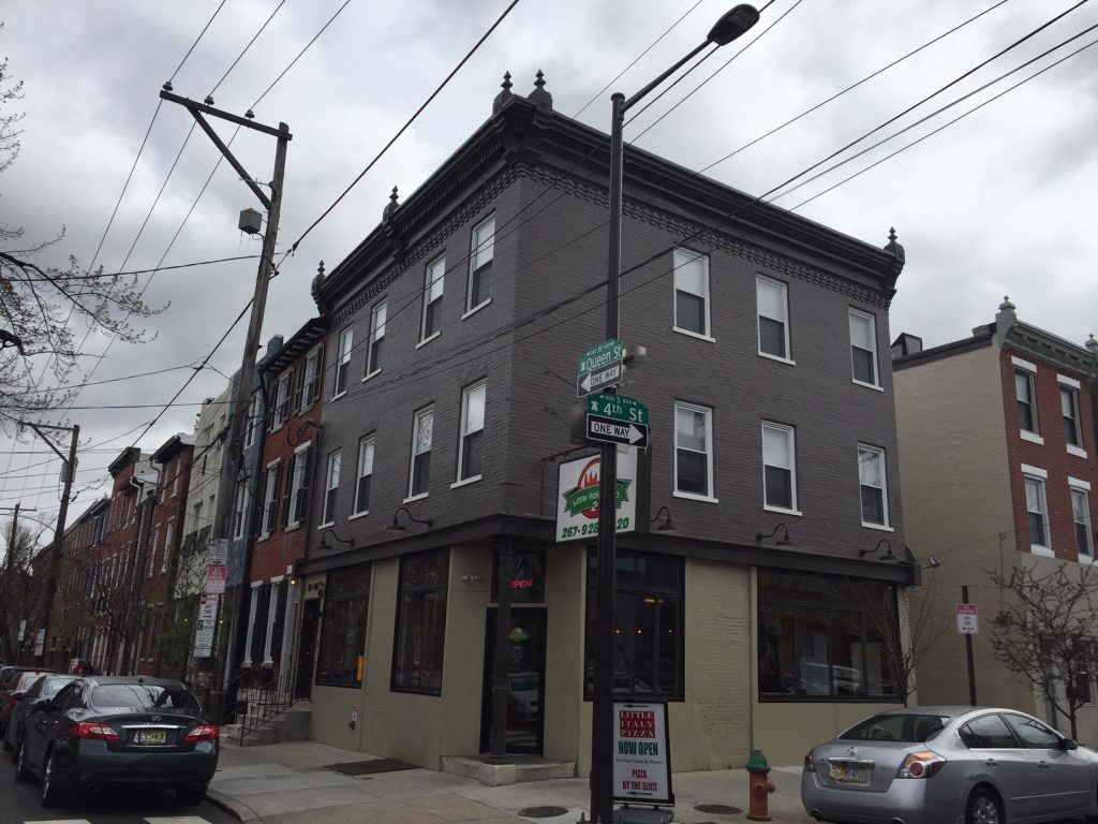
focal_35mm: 29
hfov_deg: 61.7
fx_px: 920
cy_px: 412
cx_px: 549
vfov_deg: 48.2
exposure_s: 1/3597
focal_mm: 4.15
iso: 32
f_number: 2.2
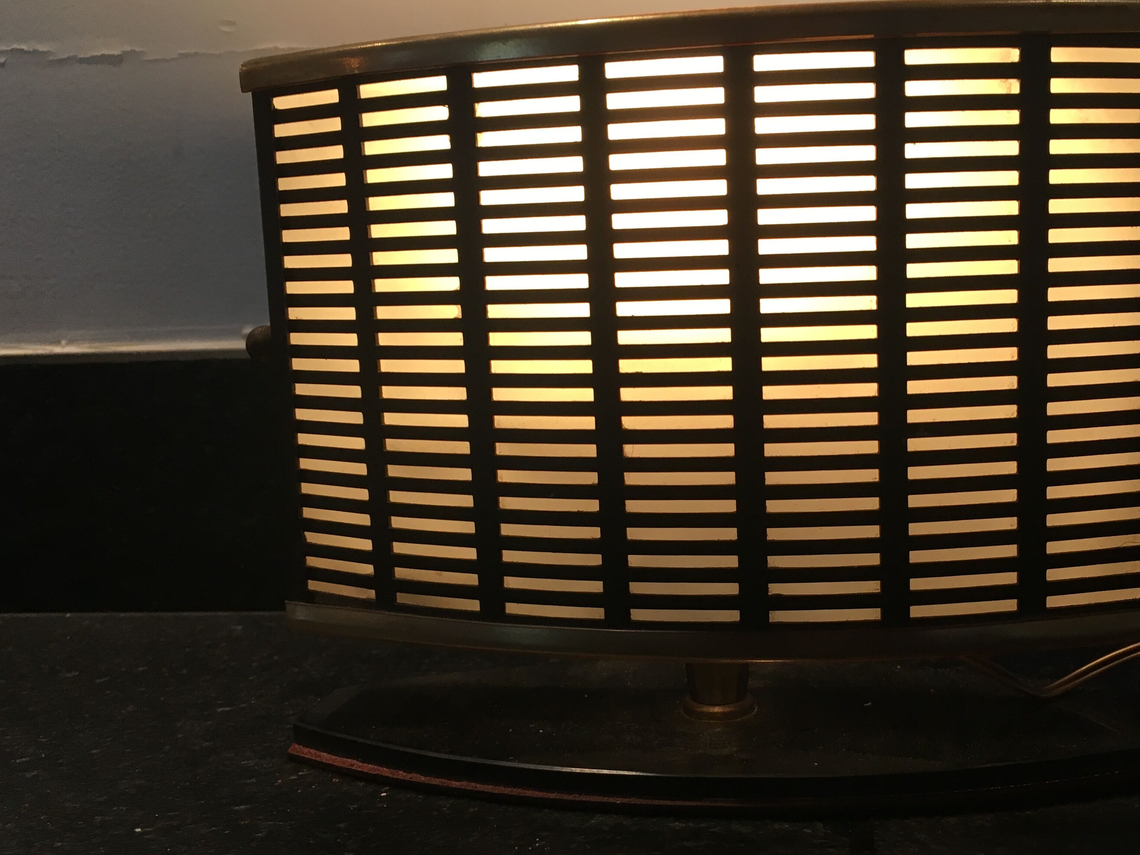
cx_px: 700
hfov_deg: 48.6
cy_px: 461
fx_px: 1251
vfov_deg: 37.7
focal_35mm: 38
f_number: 2.2
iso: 50
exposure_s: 1/33
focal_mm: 4.15
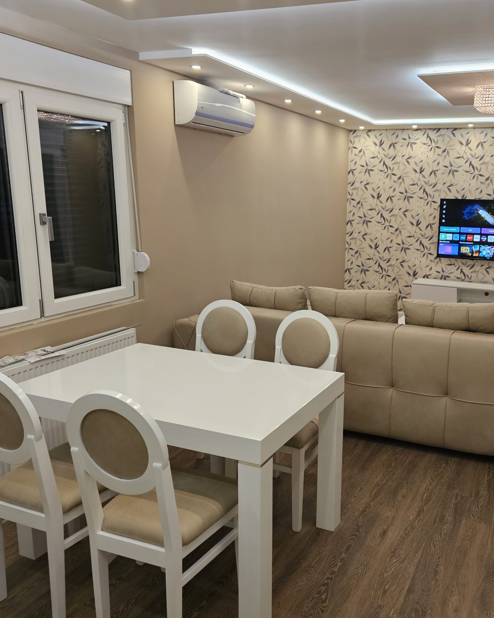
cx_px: 337
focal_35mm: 30
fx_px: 548
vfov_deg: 58.8
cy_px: 309
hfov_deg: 47.6
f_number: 1.7
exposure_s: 1/100
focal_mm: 6.3
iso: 320
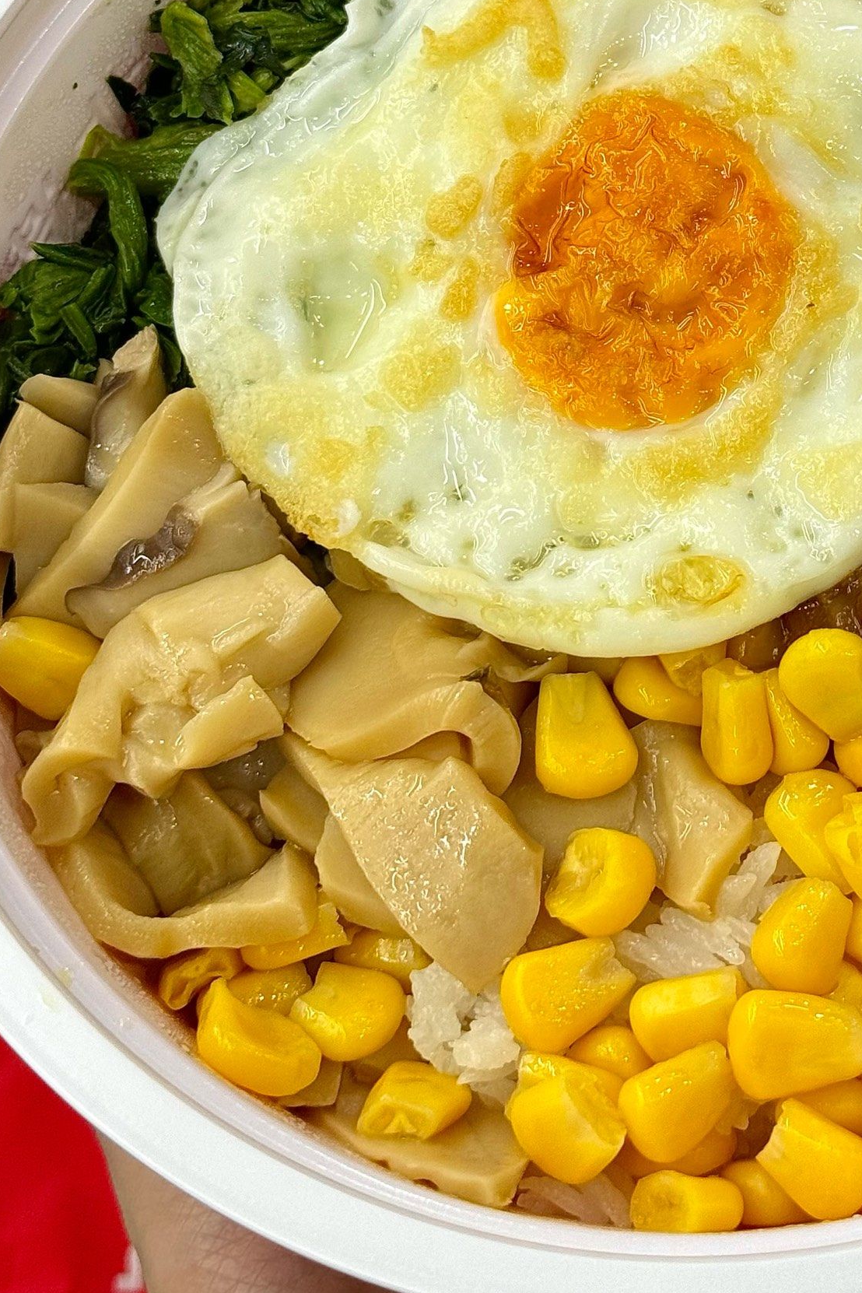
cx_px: 706
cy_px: 233
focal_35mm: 82
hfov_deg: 16.5
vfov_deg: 24.3
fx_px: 2945
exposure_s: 1/100
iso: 100
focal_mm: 6.76
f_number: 1.78
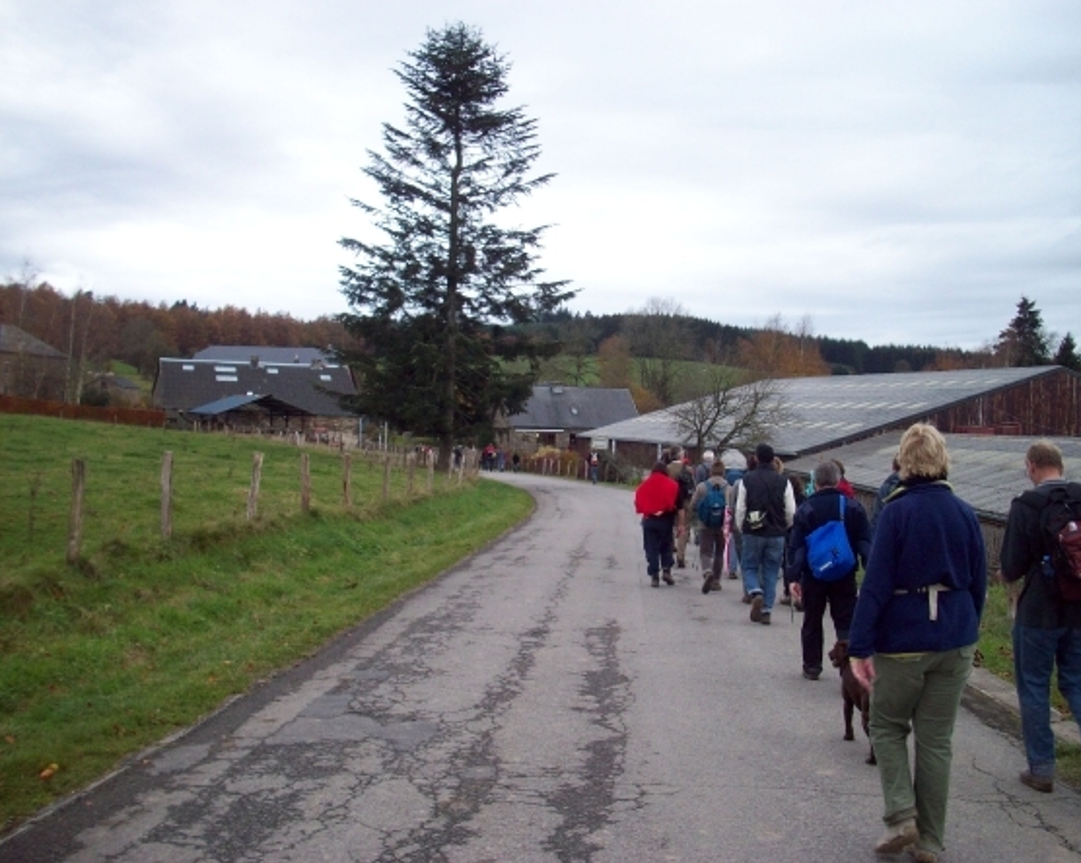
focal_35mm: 39
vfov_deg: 38.2
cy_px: 433
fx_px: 1247
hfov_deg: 46.8
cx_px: 581
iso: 80
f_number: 2.8
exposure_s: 1/62
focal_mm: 6.2
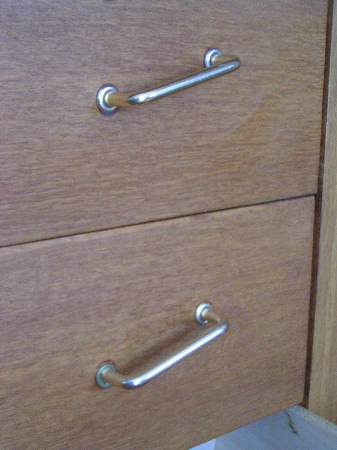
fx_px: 818
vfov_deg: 30.7
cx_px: 168
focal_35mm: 63
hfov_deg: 23.3
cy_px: 225
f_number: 3.2
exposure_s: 1/20
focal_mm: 9.7
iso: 200
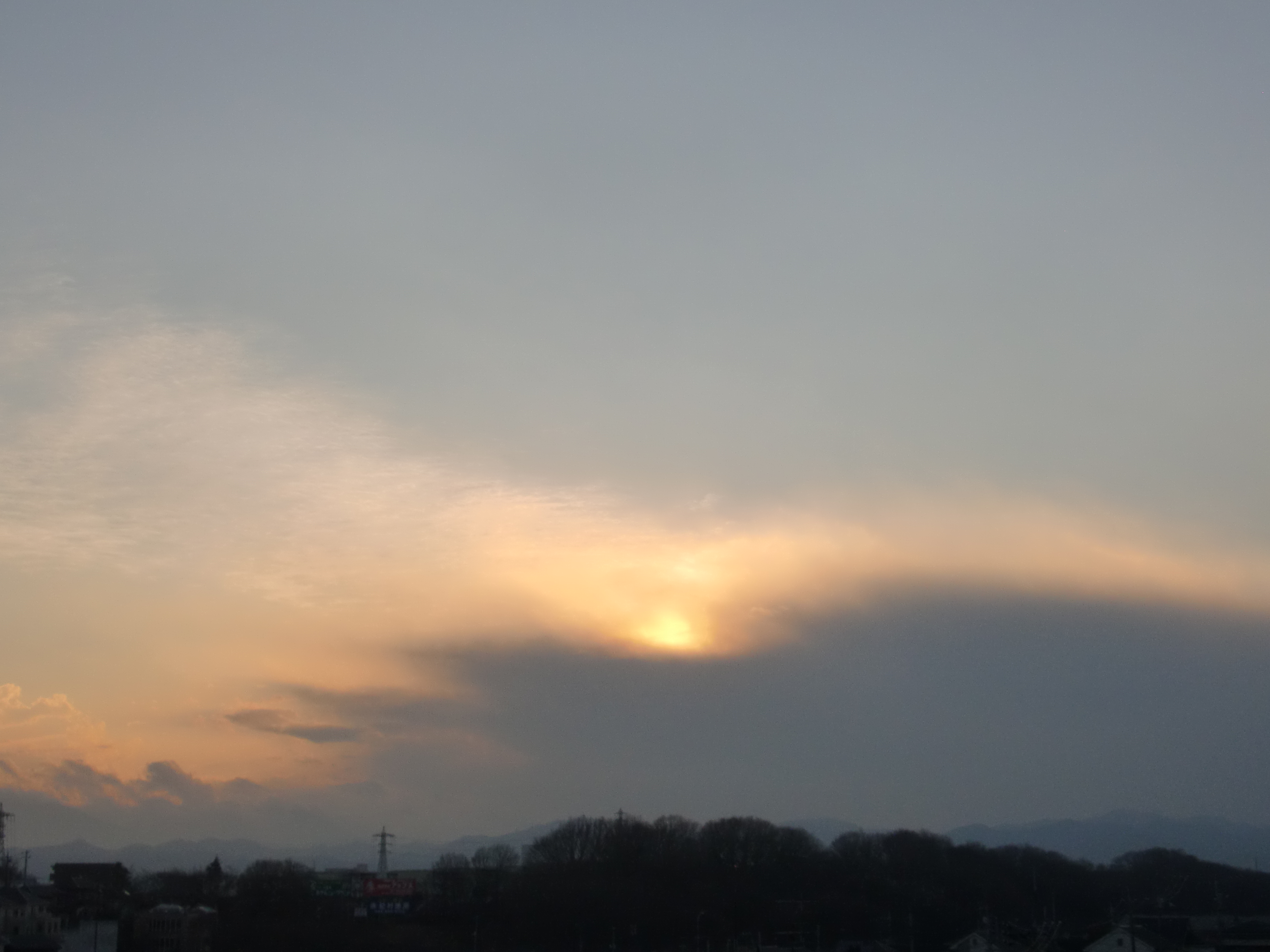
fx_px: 2055
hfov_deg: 34.3
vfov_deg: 26.1
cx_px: 635
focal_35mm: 56
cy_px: 476
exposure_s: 1/125
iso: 64
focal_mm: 9.3
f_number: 11.1
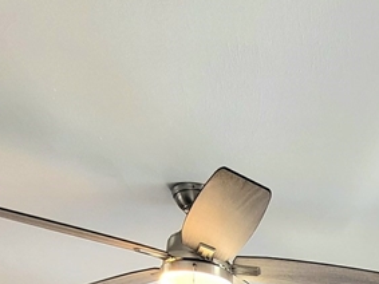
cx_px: 414
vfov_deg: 23.1
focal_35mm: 47
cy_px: 455
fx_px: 514
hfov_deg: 34.9
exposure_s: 1/60.2
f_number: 2.2
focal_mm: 1.74
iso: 100
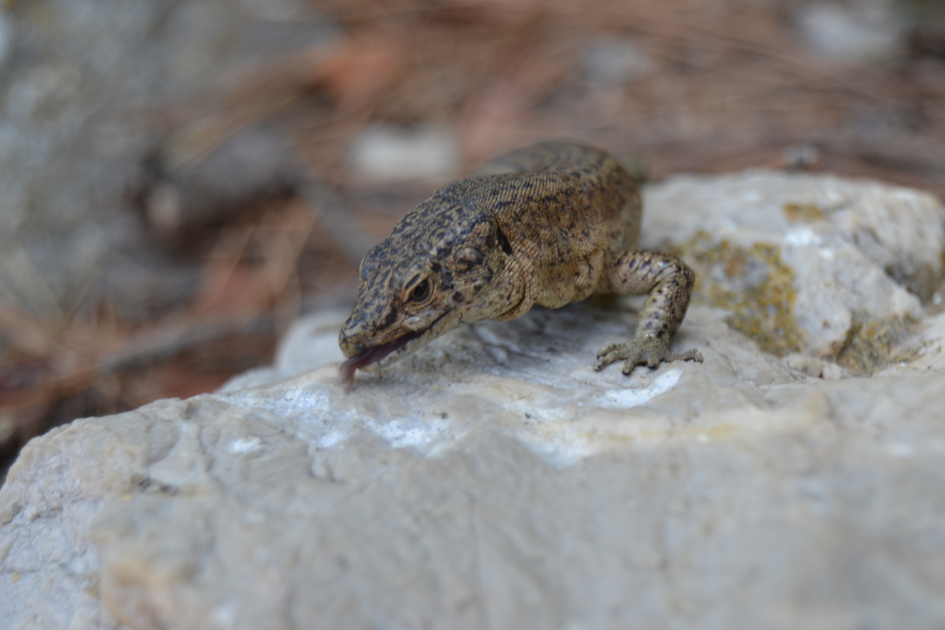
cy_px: 315
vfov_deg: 16.6
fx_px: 2165
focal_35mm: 82
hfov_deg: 24.6
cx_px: 472
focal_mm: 55
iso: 110
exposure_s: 1/125
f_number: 5.6
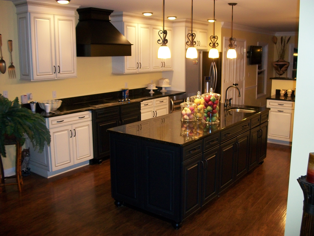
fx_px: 290
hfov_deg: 56.8
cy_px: 118
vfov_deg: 44.2
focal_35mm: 32
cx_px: 157
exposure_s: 1/30
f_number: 2.9
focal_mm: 5.7
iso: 200
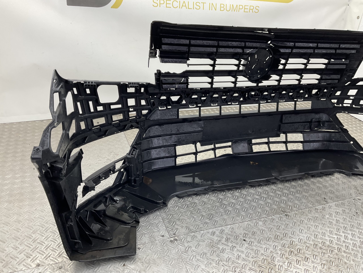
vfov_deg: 48.2
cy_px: 136
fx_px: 304
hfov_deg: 61.7
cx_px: 182
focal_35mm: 29
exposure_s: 1/120
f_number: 1.8
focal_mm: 3
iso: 50
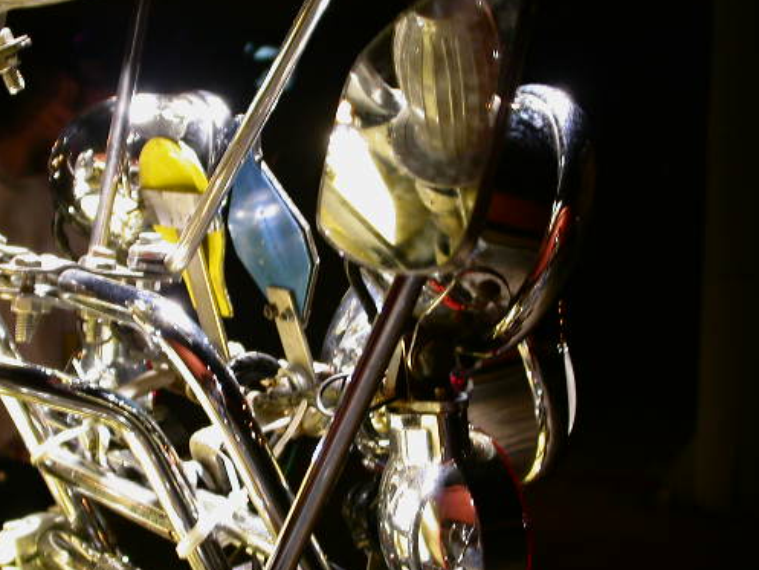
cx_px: 302
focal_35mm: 85
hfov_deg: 23.0
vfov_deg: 17.4
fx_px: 1864
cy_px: 322
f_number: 3.2
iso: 100
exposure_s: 1/6
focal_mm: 13.8
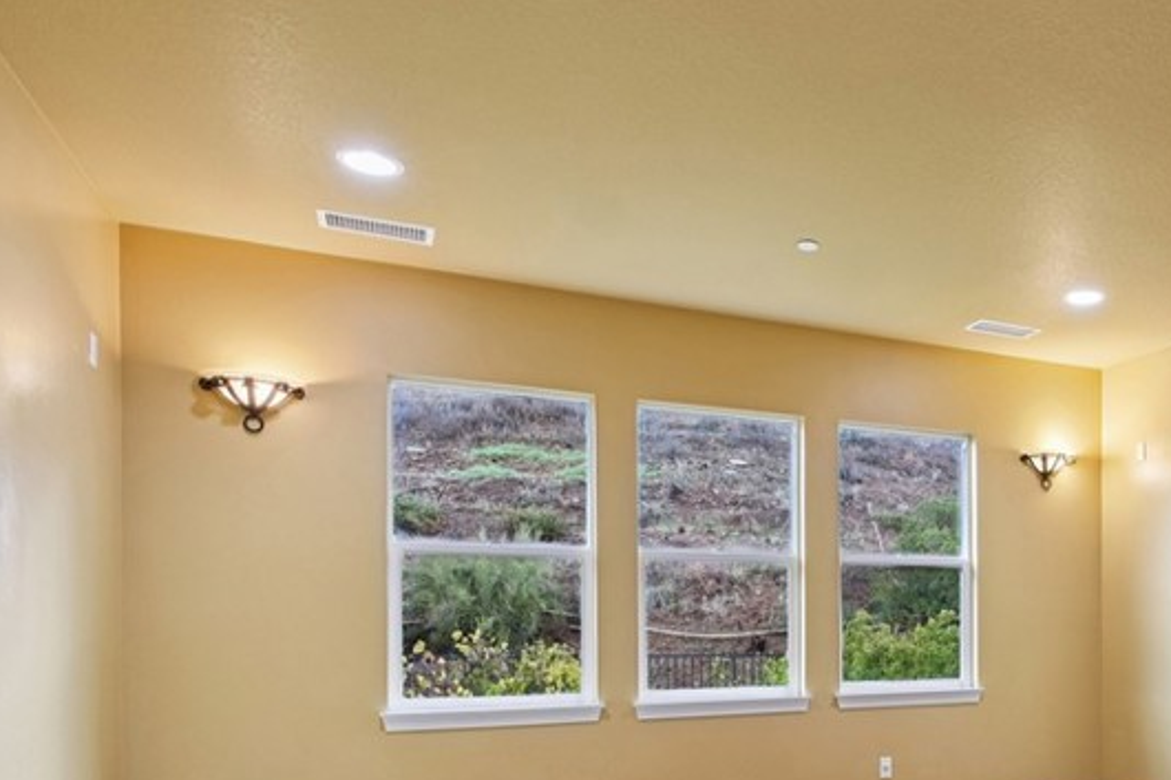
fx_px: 943
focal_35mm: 29
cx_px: 917
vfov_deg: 42.8
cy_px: 631
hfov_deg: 59.3
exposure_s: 1/4
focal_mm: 10
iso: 400
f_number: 8
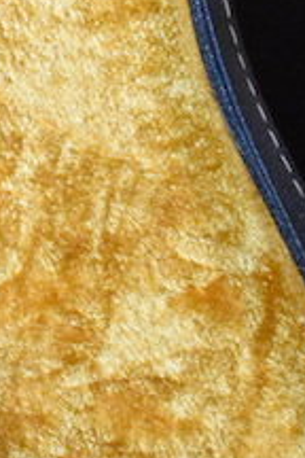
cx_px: -712
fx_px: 3444
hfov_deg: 4.8
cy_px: -305
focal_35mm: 271
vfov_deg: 7.4
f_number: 4
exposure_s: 1/60
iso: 3600
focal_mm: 26
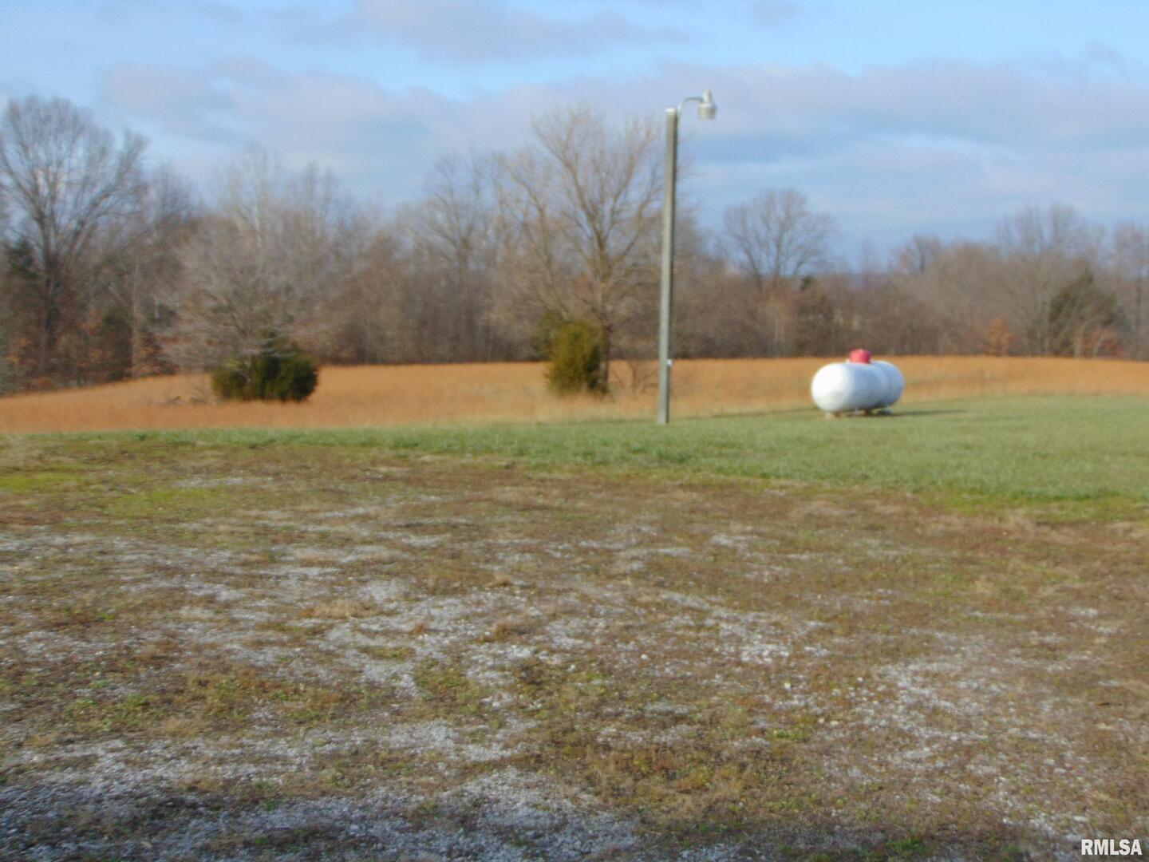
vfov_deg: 29.1
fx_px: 1660
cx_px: 574
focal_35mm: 50
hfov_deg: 38.2
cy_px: 431
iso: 100
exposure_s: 1/800
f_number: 3.5
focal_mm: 9
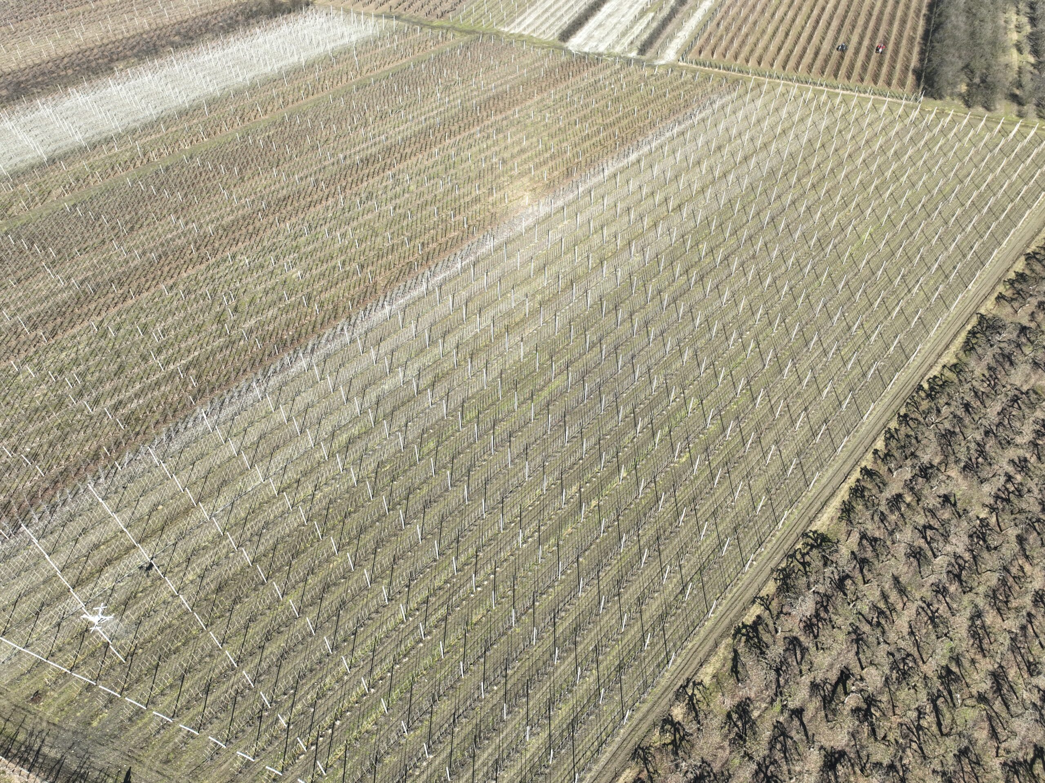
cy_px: 392
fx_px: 724
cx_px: 522
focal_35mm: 24
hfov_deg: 71.6
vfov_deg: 56.8
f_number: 2.8
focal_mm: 12.29
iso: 100
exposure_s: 1/800
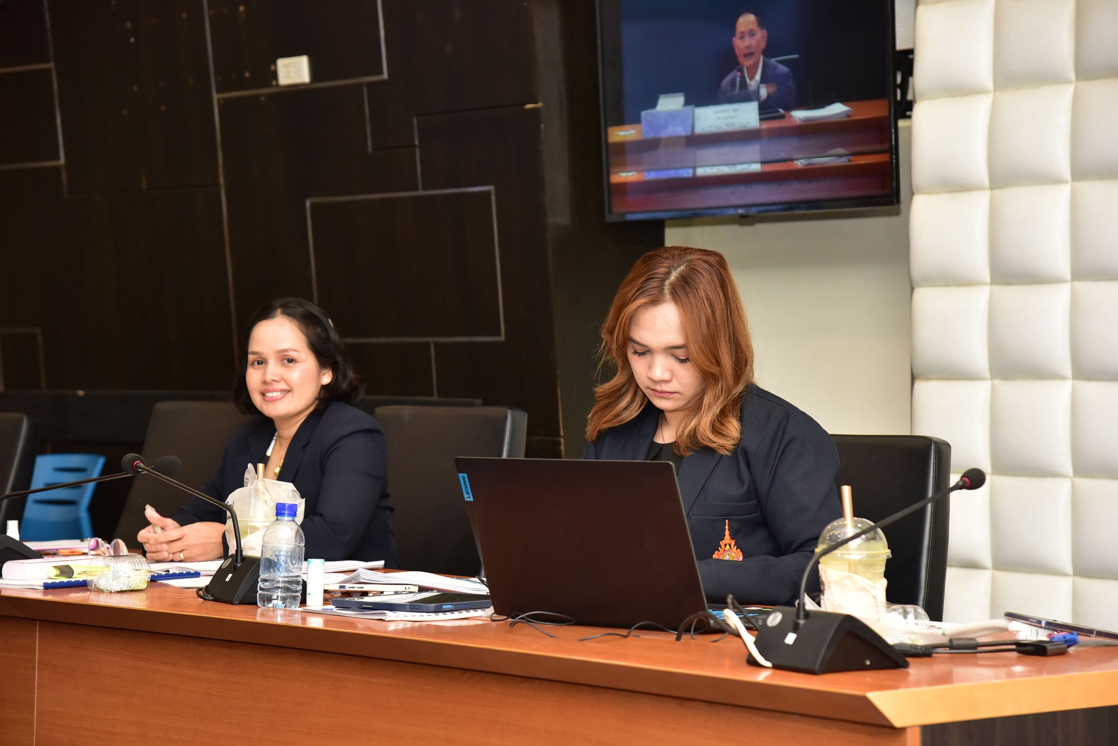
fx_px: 2858
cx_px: 559
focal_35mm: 92
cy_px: 373
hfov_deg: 22.1
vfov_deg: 14.9
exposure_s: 1/100
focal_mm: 92
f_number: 5.6
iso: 1600
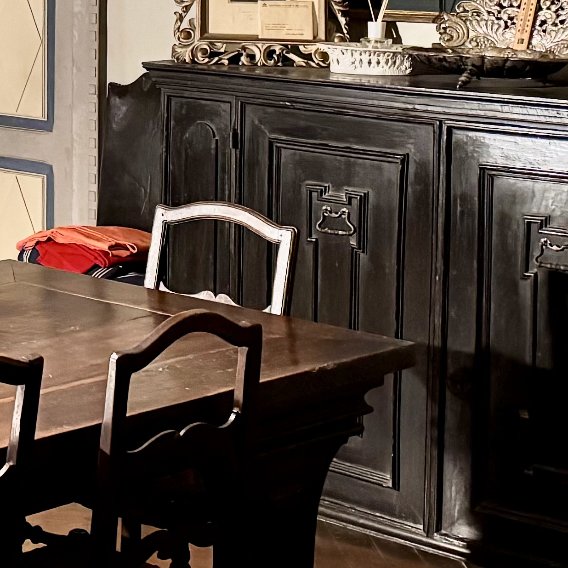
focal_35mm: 98
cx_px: -264
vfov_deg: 17.3
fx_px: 1819
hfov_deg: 16.3
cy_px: 0
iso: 800
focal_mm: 6.76
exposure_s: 1/33
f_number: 1.78
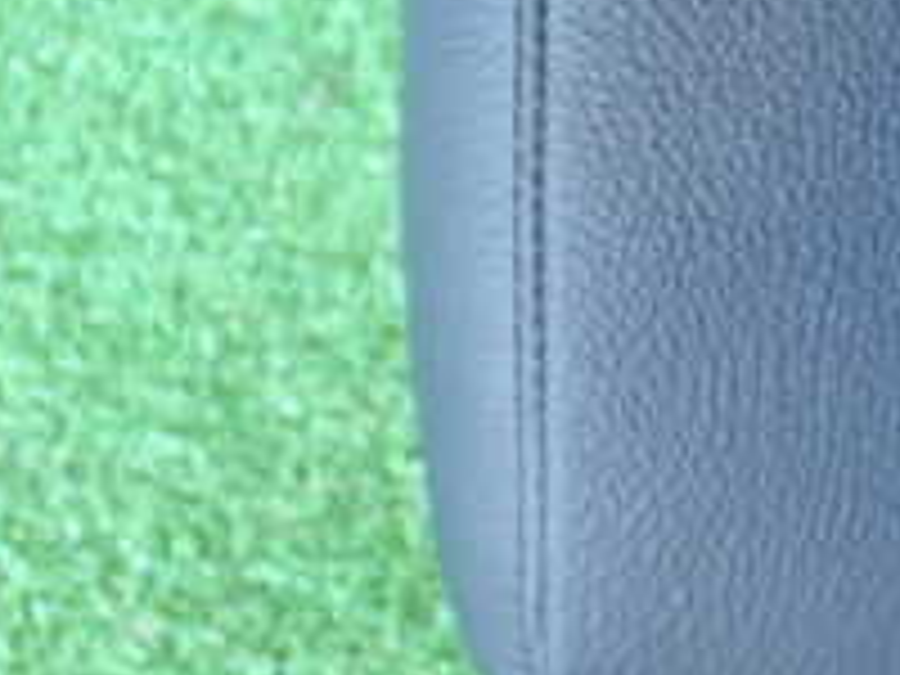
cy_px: 76
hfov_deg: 20.4
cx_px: 1071
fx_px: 2340
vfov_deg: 16.2
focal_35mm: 90
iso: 500
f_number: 2.3
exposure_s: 1/30
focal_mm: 5.4
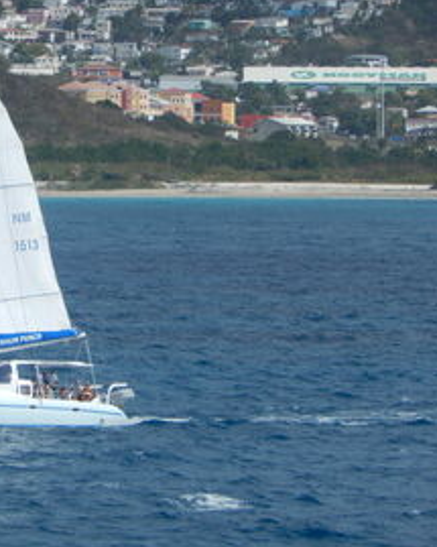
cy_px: 266
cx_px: 43
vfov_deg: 3.9
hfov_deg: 3.1
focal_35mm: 502
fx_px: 8120
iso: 125
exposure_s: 1/1000
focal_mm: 62.2
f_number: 5.7
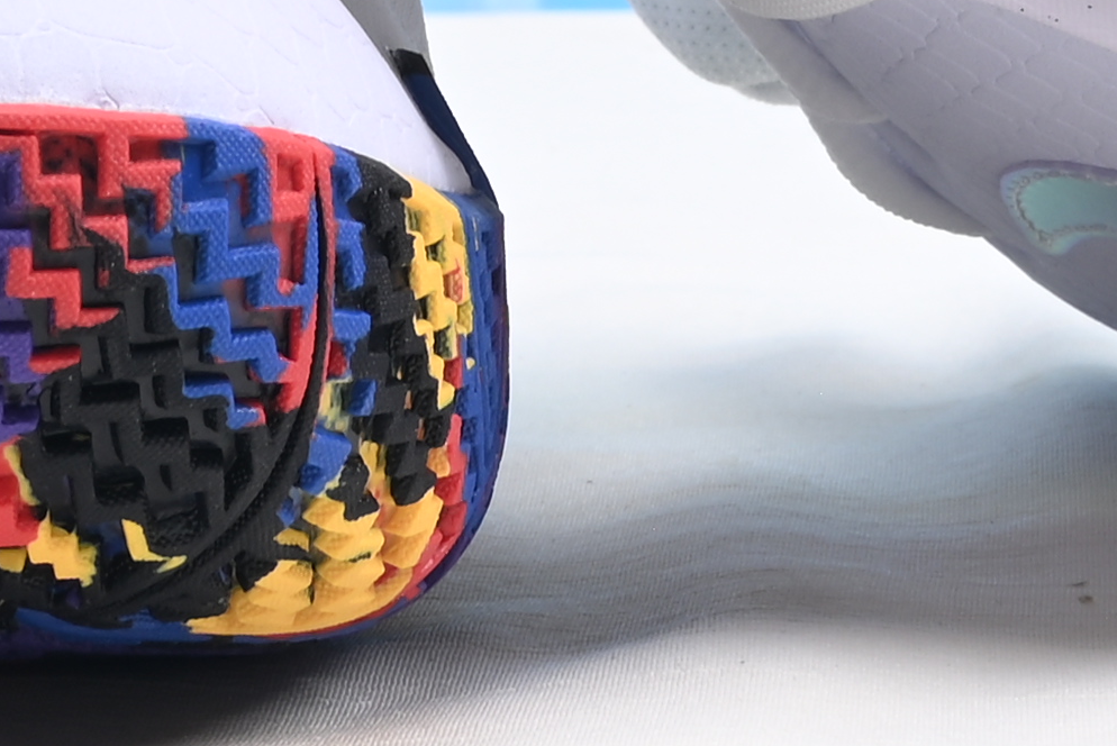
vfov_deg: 5.5
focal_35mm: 242
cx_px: 766
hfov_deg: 8.5
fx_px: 7513
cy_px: -988
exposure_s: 1/2
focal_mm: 40
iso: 100
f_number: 16
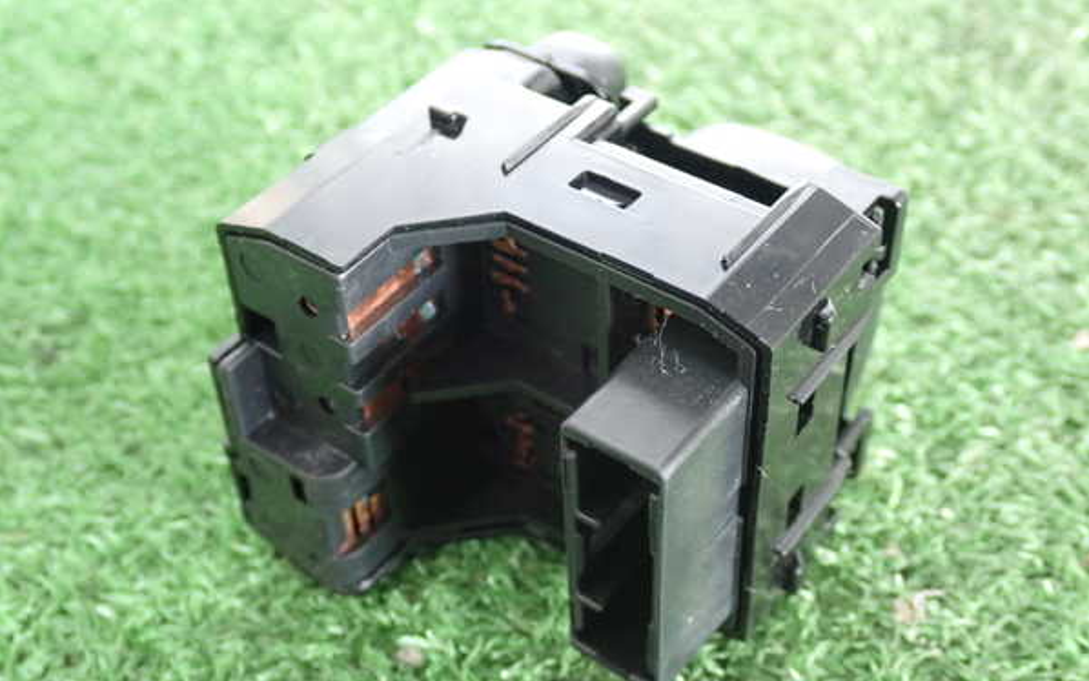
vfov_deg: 25.8
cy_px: 350
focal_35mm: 50
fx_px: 1484
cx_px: 544
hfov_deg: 40.3
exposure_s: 1/25
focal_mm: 8.4
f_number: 3.1
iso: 800
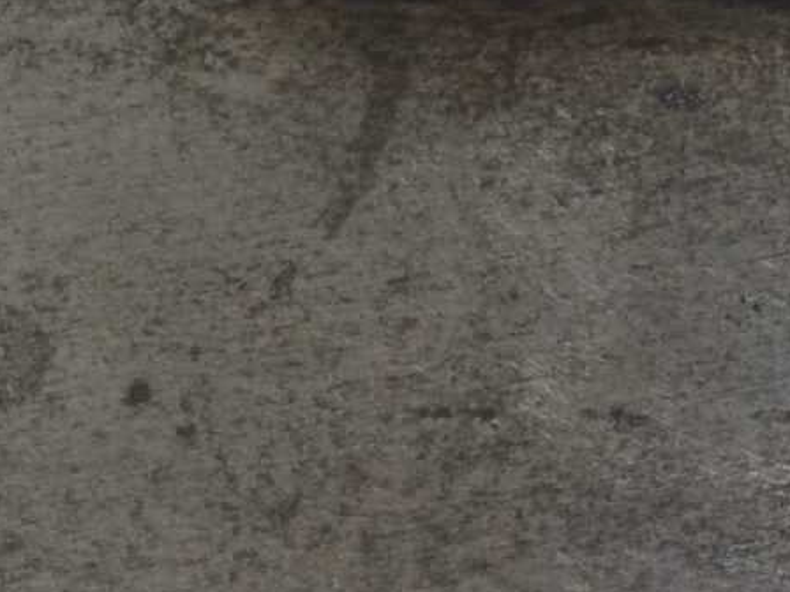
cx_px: 712
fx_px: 3035
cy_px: -189
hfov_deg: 14.7
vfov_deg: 10.9
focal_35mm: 133
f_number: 2.4
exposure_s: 1/50
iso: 32
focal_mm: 3.3
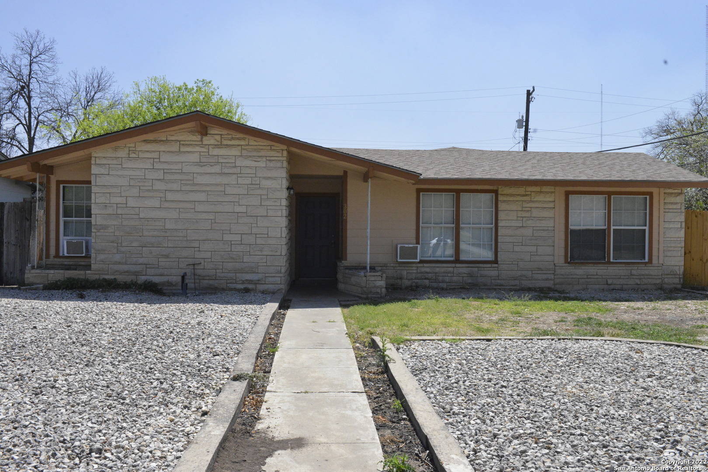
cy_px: 236
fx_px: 629
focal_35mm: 32
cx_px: 354
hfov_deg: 58.7
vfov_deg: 41.1
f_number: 11
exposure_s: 1/2500
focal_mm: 32
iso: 6400
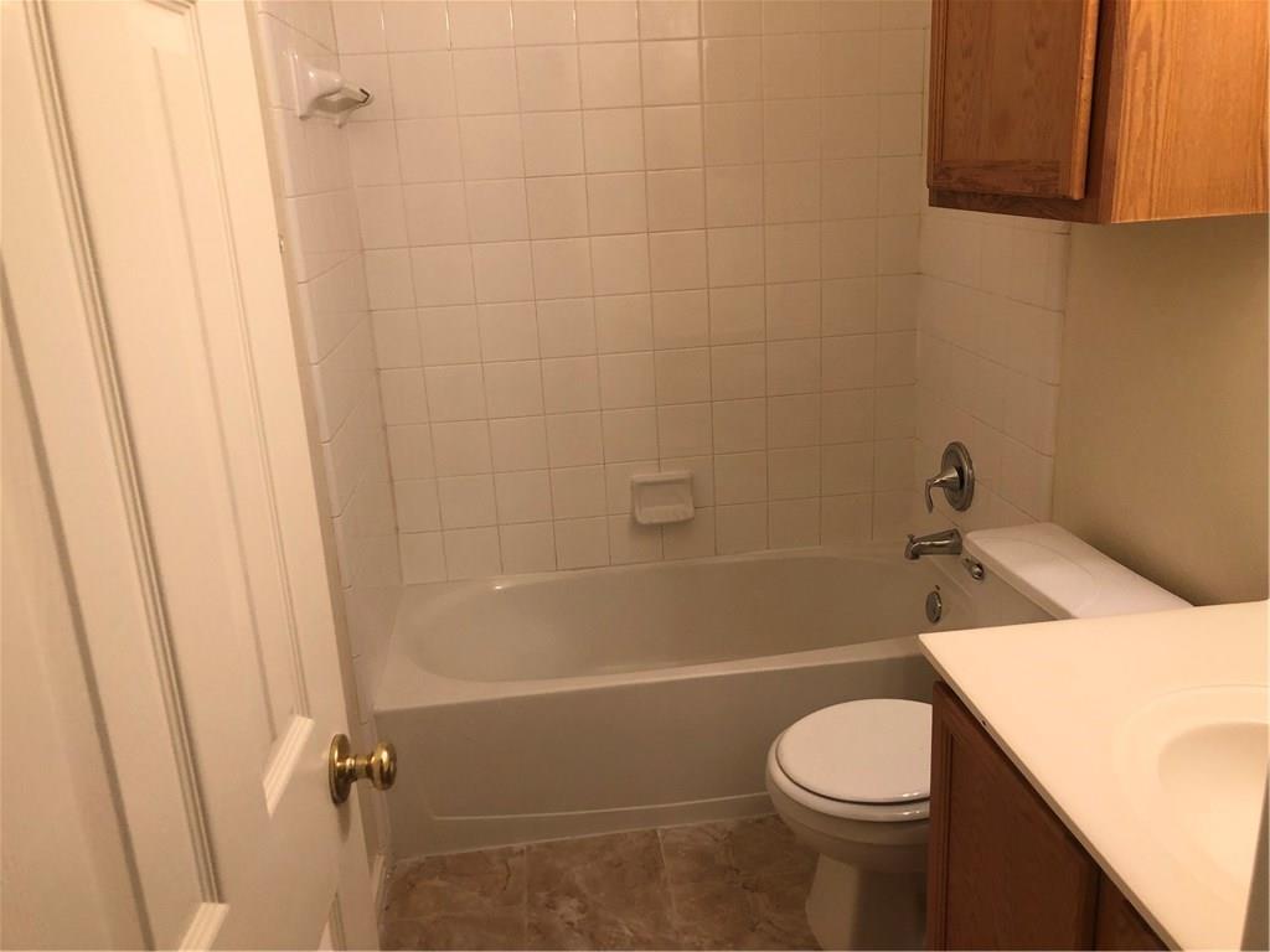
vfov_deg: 49.7
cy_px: 476
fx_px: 1027
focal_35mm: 28
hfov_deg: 63.4
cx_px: 635
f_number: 1.8
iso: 32
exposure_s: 1/30
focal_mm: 3.99
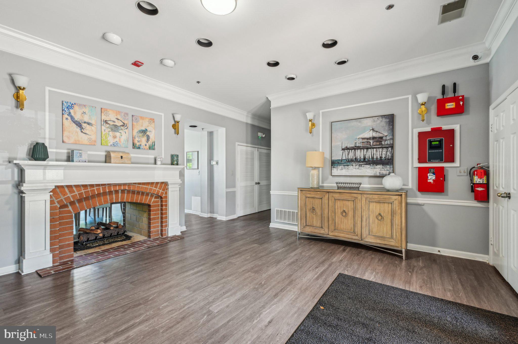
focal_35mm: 16
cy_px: 172
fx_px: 223
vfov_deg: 75.4
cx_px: 259
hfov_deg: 98.6
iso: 400
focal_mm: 15.5
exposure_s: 1/8
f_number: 8
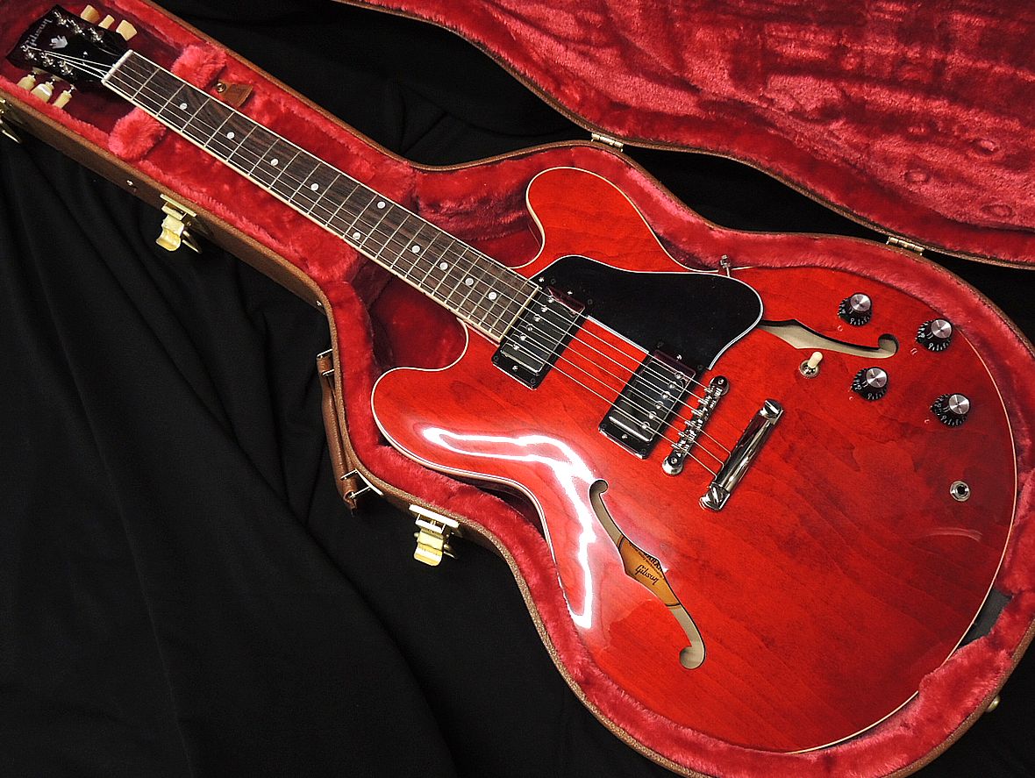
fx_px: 987
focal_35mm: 33
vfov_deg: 43.0
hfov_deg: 55.3
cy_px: 389
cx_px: 518
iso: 400
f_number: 3.2
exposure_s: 1/25
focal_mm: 5.8
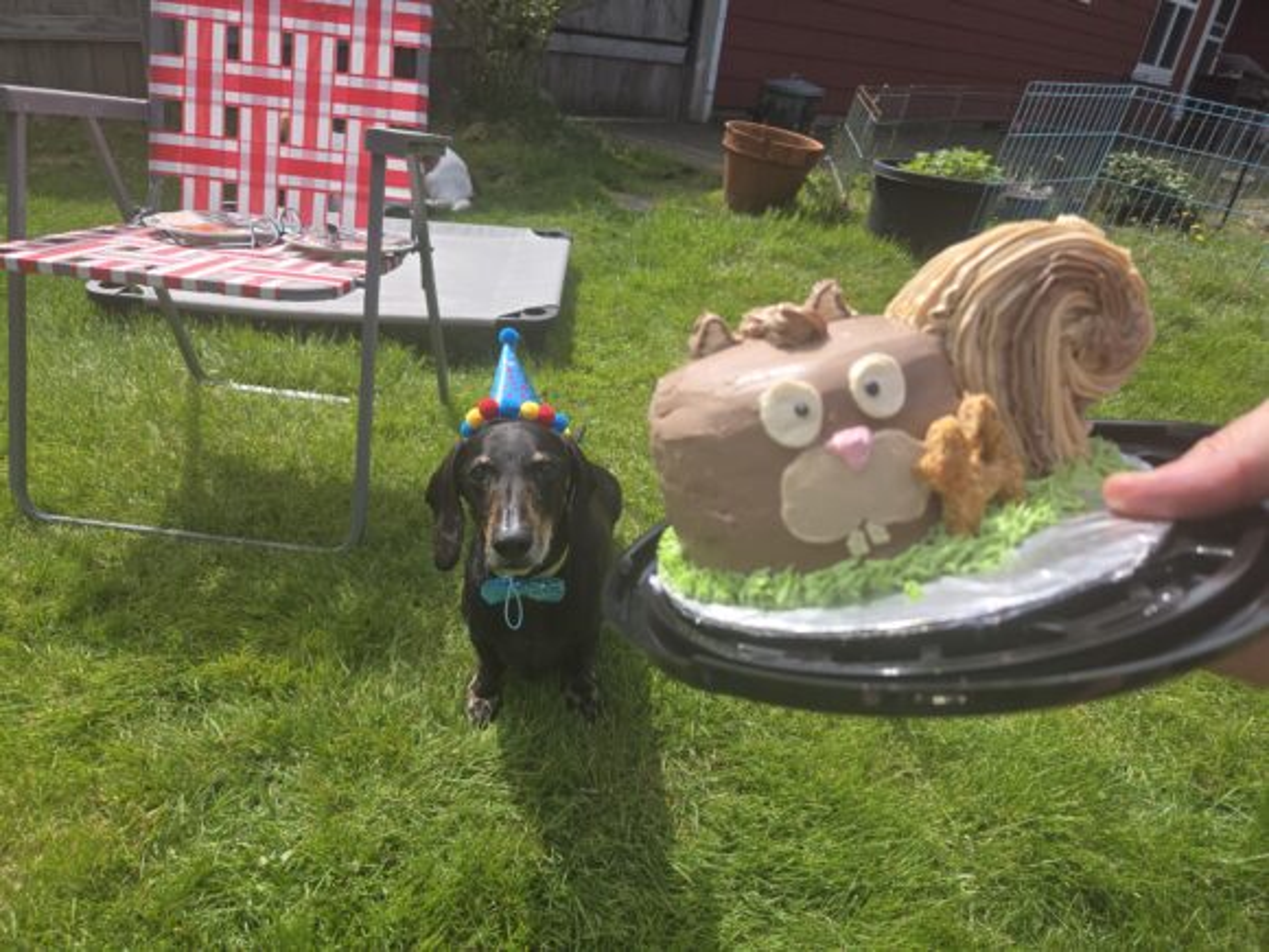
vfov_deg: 58.9
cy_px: 476
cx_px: 634
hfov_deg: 73.9
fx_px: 843
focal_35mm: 23
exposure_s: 1/1090
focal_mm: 5.4
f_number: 1.8
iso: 25
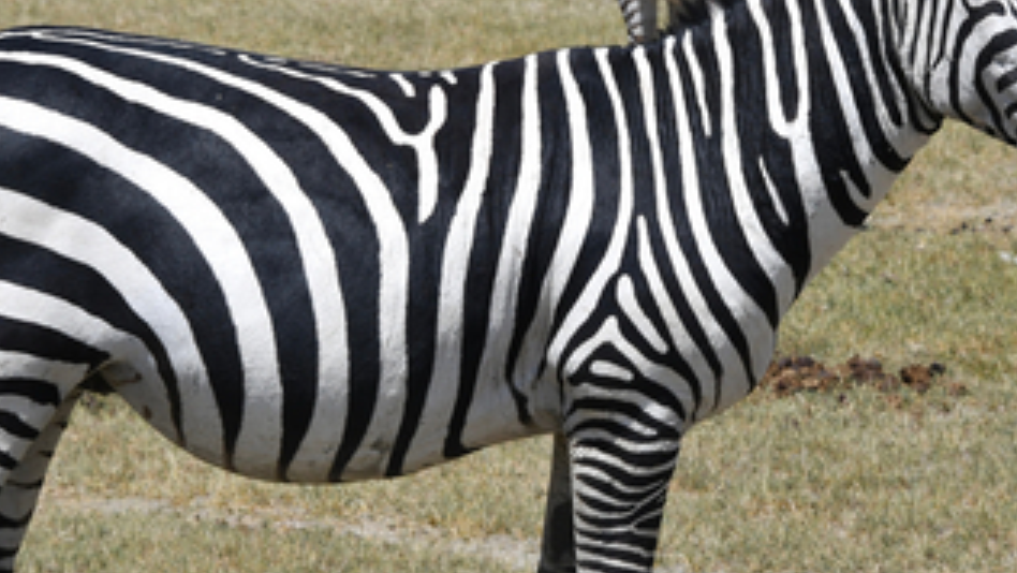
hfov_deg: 6.0
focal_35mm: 358
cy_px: 286
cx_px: 425
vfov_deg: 3.4
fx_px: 9657
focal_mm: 180
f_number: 11
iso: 560
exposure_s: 1/1000
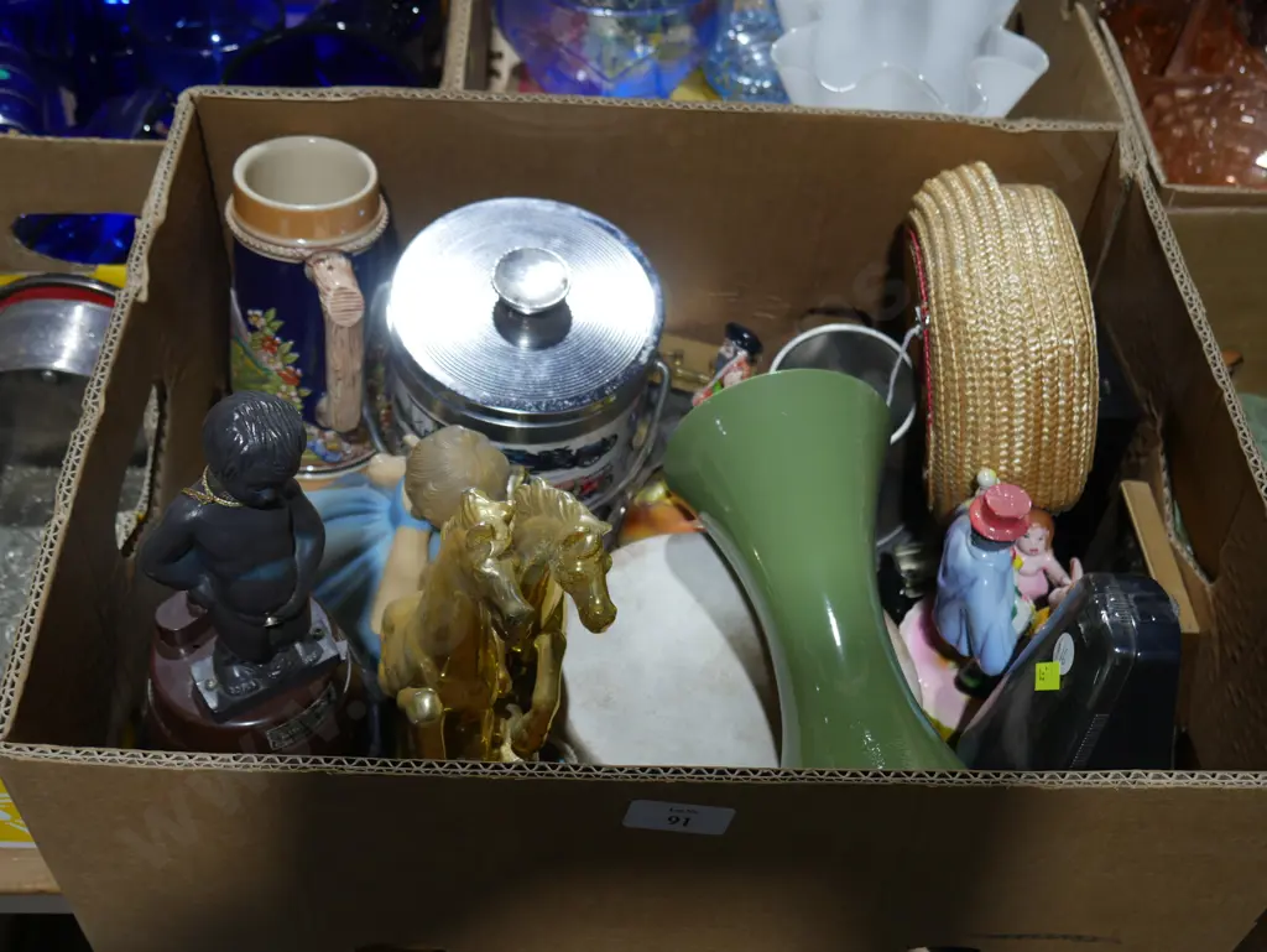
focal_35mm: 40
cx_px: 634
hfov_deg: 46.8
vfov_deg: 36.0
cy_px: 476
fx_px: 1465
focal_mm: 20
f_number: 4.5
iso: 200
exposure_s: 1/60
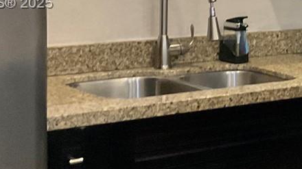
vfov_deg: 10.4
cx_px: 382
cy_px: 4
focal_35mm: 115
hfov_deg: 17.6
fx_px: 920
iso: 250
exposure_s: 1/40
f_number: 1.8
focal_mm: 3
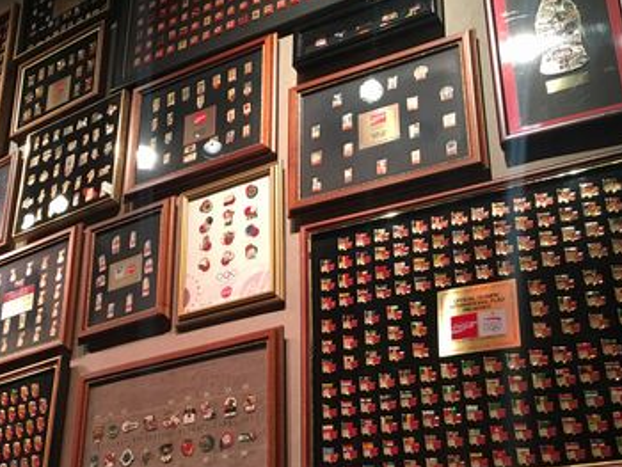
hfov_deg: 35.8
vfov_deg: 27.4
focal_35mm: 53
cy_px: 302
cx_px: 206
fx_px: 953
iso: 100
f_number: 2.2
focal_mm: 4.15
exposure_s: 1/30
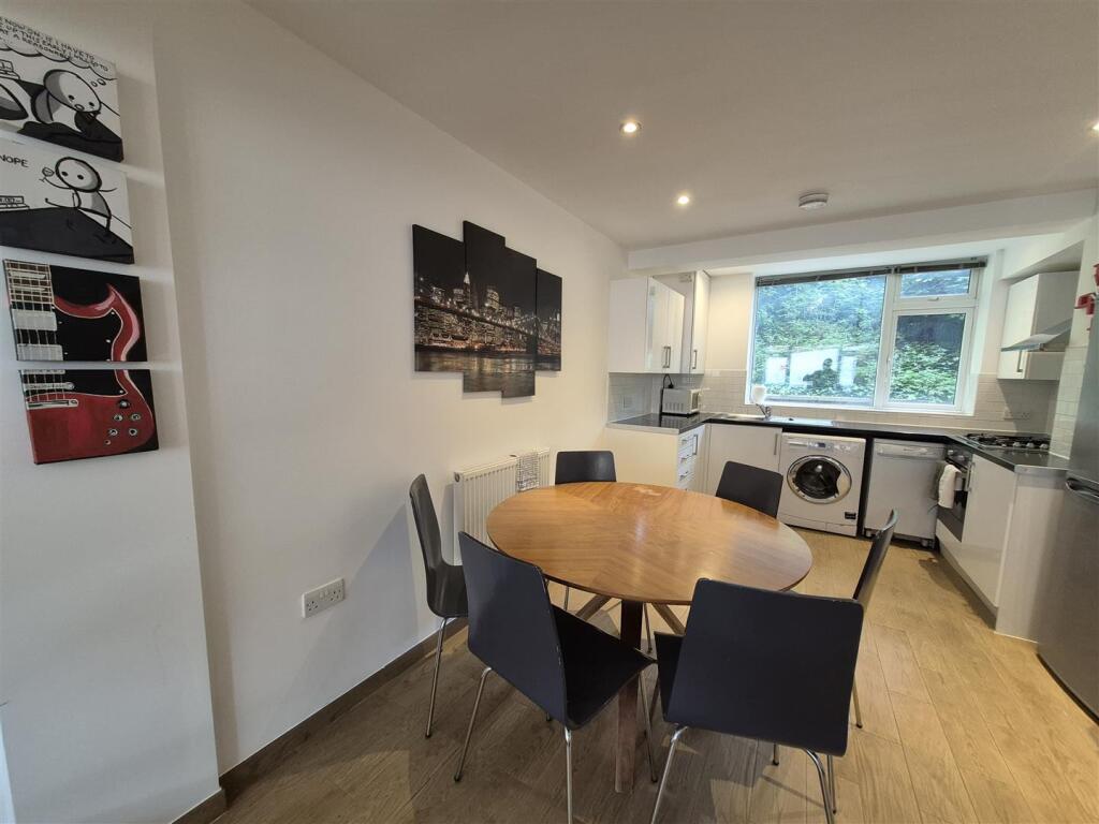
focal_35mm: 13
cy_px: 412
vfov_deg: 89.9
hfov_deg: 106.2
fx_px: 413
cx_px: 550
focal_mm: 1.74
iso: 250
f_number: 2.2
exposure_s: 1/50
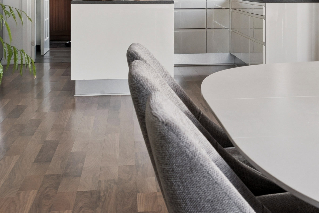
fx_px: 691
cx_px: 289
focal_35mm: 78
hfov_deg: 25.2
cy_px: -5
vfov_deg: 17.1
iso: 200
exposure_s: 1/5
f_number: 14
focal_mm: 31
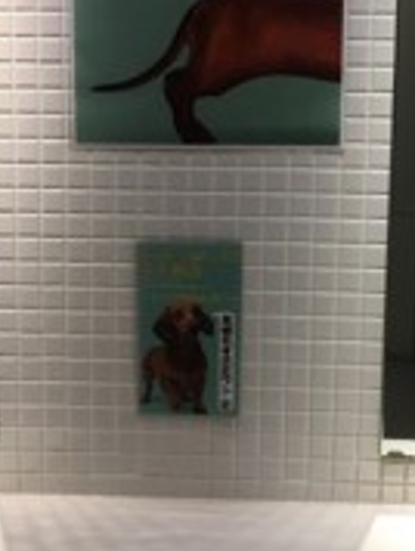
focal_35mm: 65
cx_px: 195
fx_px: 1037
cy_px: 207
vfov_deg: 29.7
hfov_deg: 22.6
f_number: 2.2
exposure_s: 1/33
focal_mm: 4.15
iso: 32
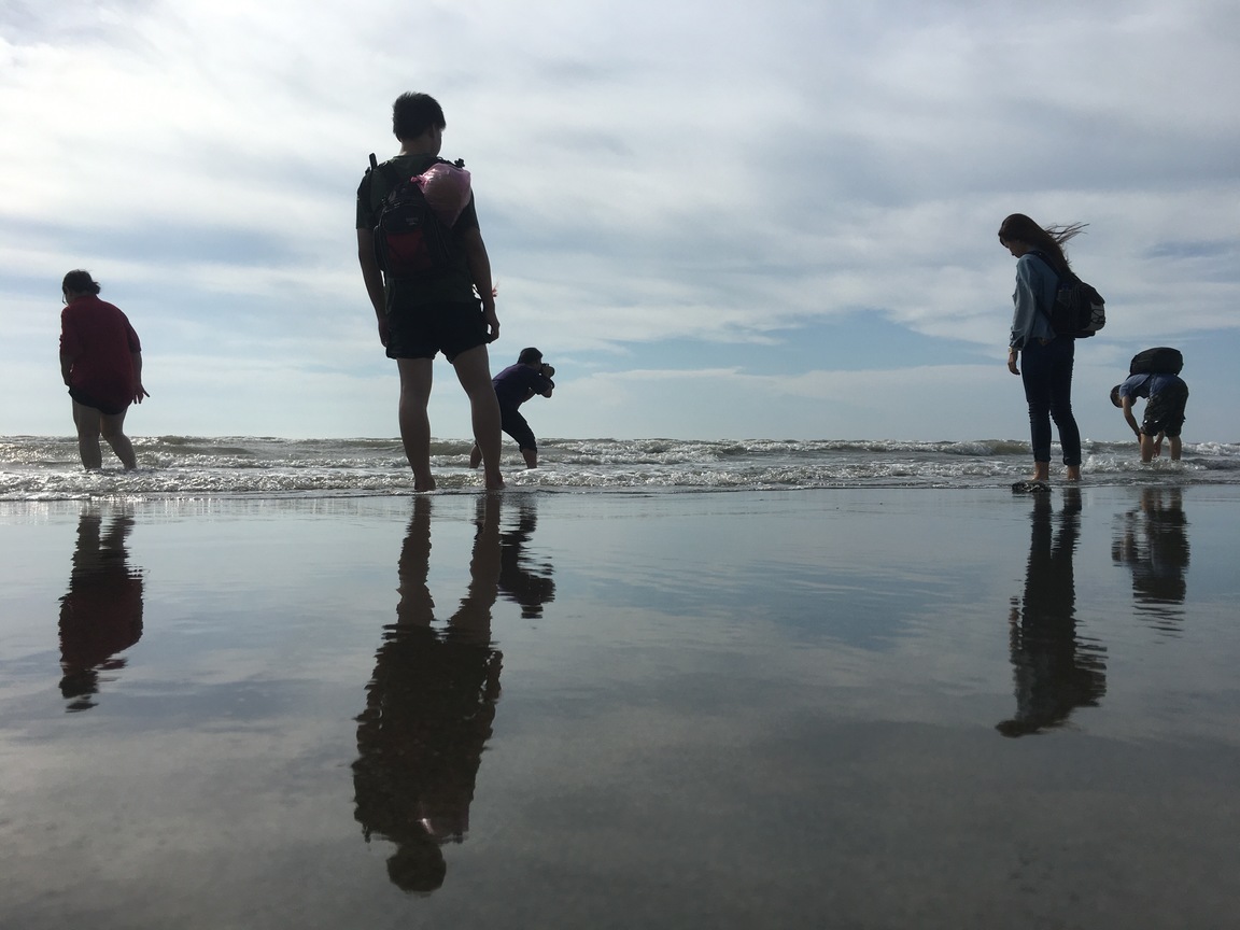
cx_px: 620
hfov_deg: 61.7
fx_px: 1039
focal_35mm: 29
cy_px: 465
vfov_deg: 48.2
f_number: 2.2
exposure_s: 1/3077
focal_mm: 4.15
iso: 25
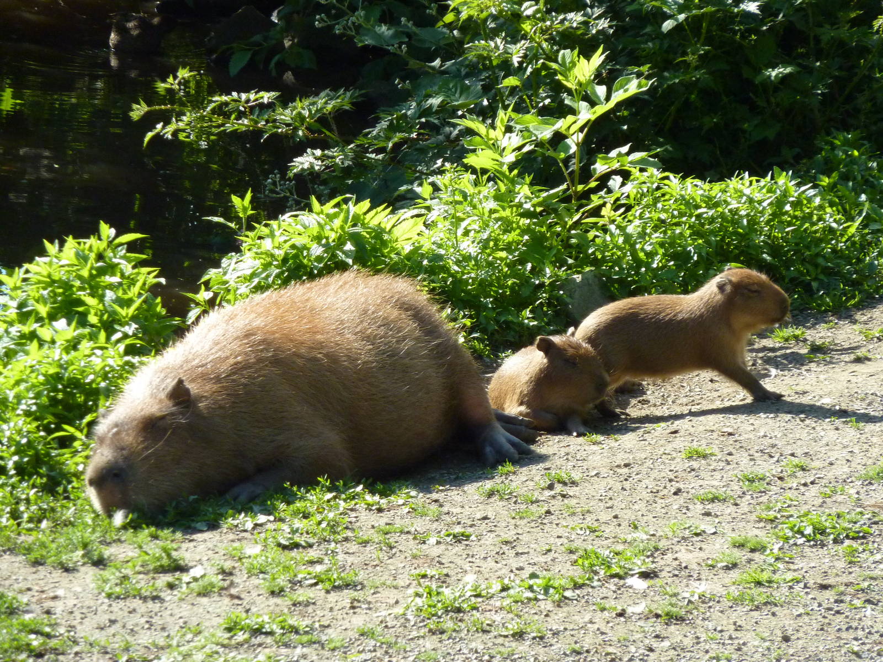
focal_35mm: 196
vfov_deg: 7.6
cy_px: 331
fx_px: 5000
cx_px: 442
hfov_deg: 10.1
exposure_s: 1/500
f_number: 4.5
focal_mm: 32.1
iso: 250
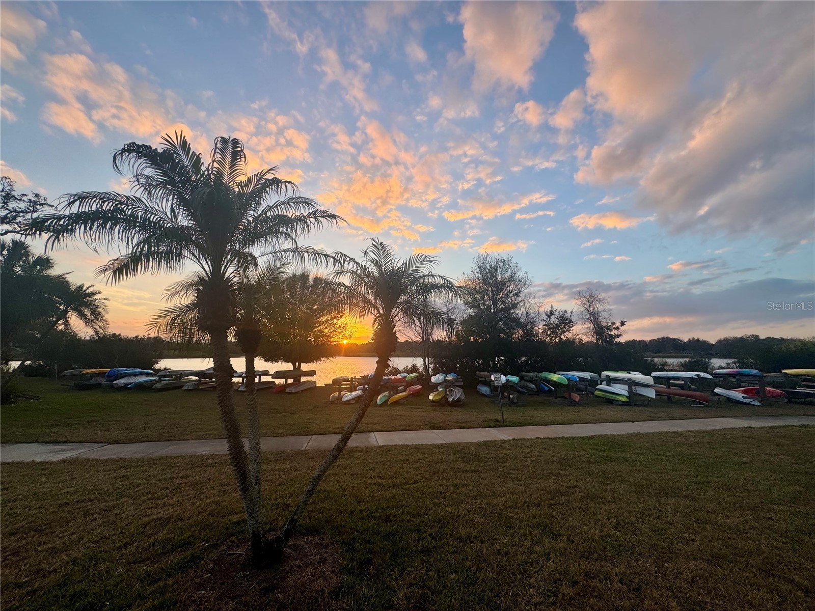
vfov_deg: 85.7
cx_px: 408
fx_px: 330
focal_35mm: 14
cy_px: 306
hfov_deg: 102.1
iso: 40
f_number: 2.2
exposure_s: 1/384
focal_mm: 2.22
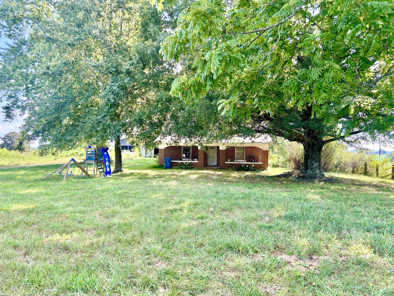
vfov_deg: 53.1
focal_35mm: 26
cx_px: 197
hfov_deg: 67.3
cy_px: 148
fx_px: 296
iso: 50
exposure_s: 1/758
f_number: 1.5
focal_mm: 5.7
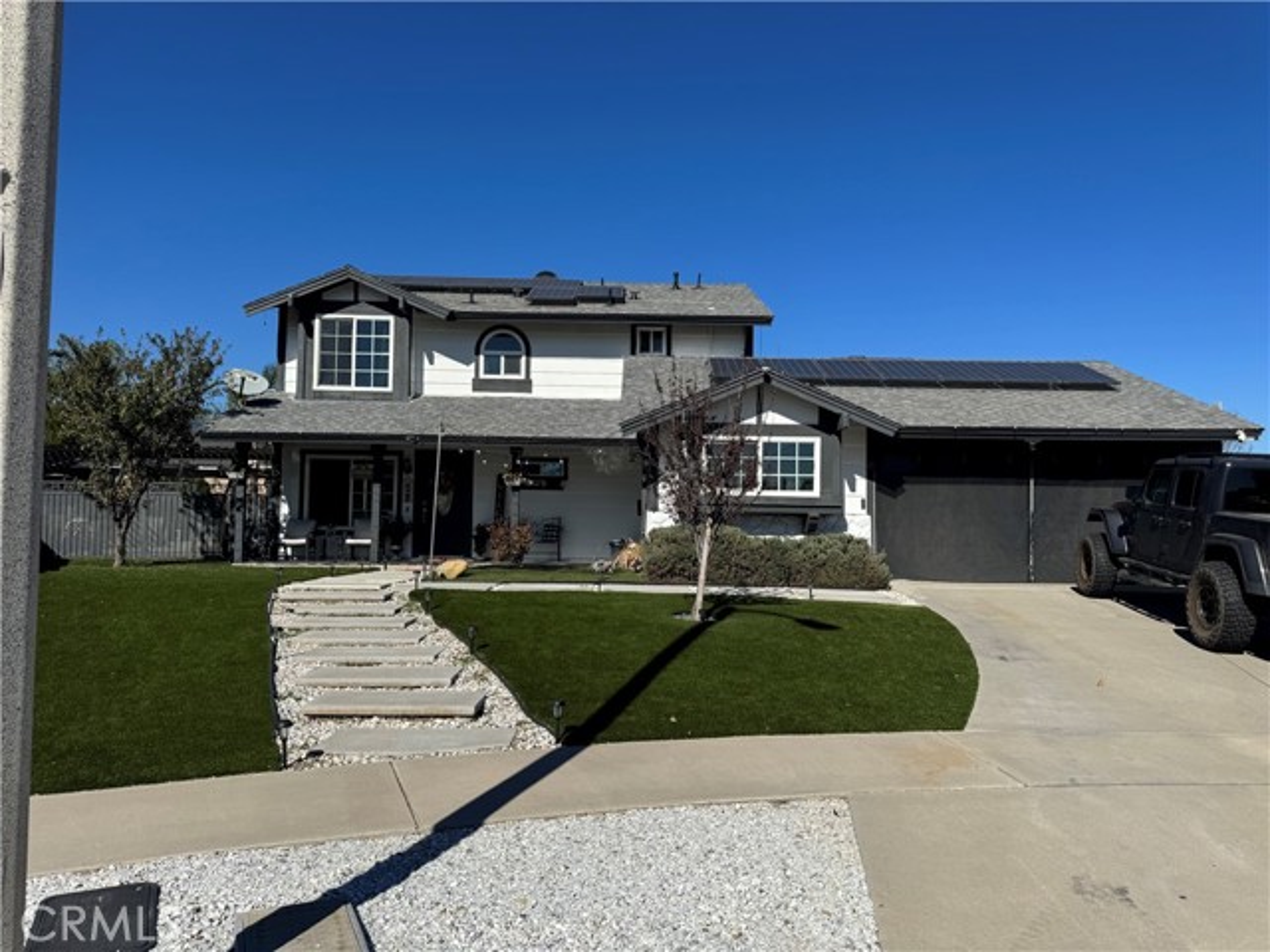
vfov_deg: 56.8
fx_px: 881
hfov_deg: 71.6
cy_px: 476
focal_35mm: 24
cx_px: 635
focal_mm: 6.76
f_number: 1.78
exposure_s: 1/7092
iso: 80
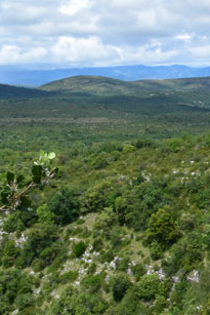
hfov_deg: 12.8
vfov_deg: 23.0
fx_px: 769
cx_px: 465
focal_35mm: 88
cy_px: 222
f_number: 14
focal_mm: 18
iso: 400
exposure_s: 1/320
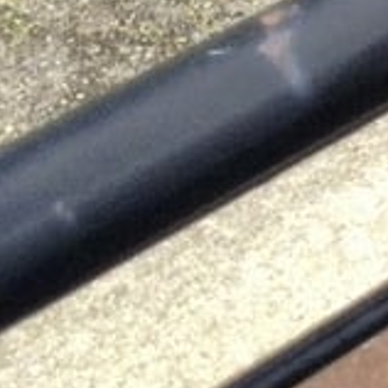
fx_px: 3132
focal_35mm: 247
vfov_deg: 6.9
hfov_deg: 6.2
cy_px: -260
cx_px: 1367
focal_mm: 3.3
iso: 32
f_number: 2.4
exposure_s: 1/546
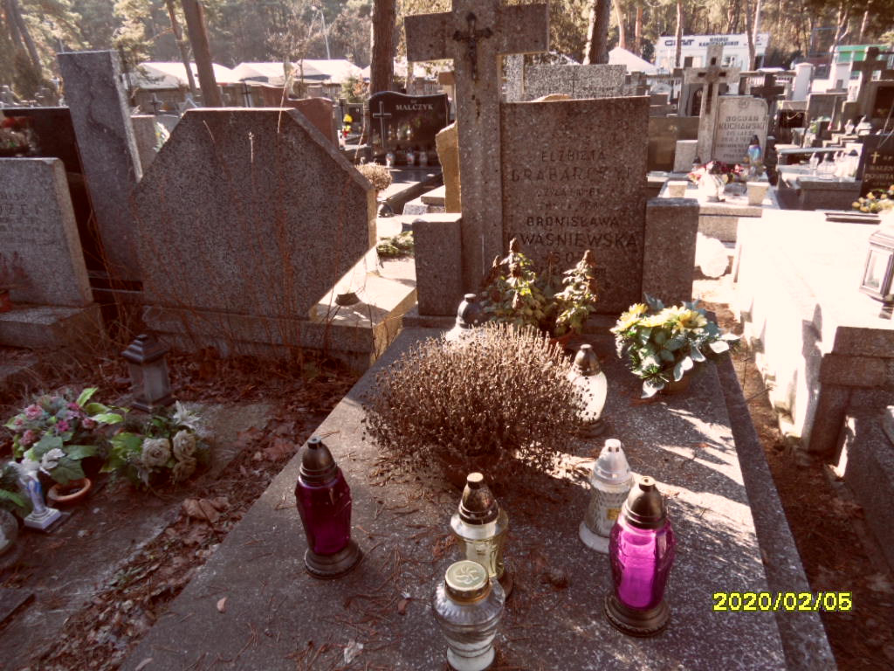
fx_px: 620
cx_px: 447
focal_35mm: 24
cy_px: 336
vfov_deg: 56.8
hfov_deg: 71.6
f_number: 3.2
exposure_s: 1/90
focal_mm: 3.9
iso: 80
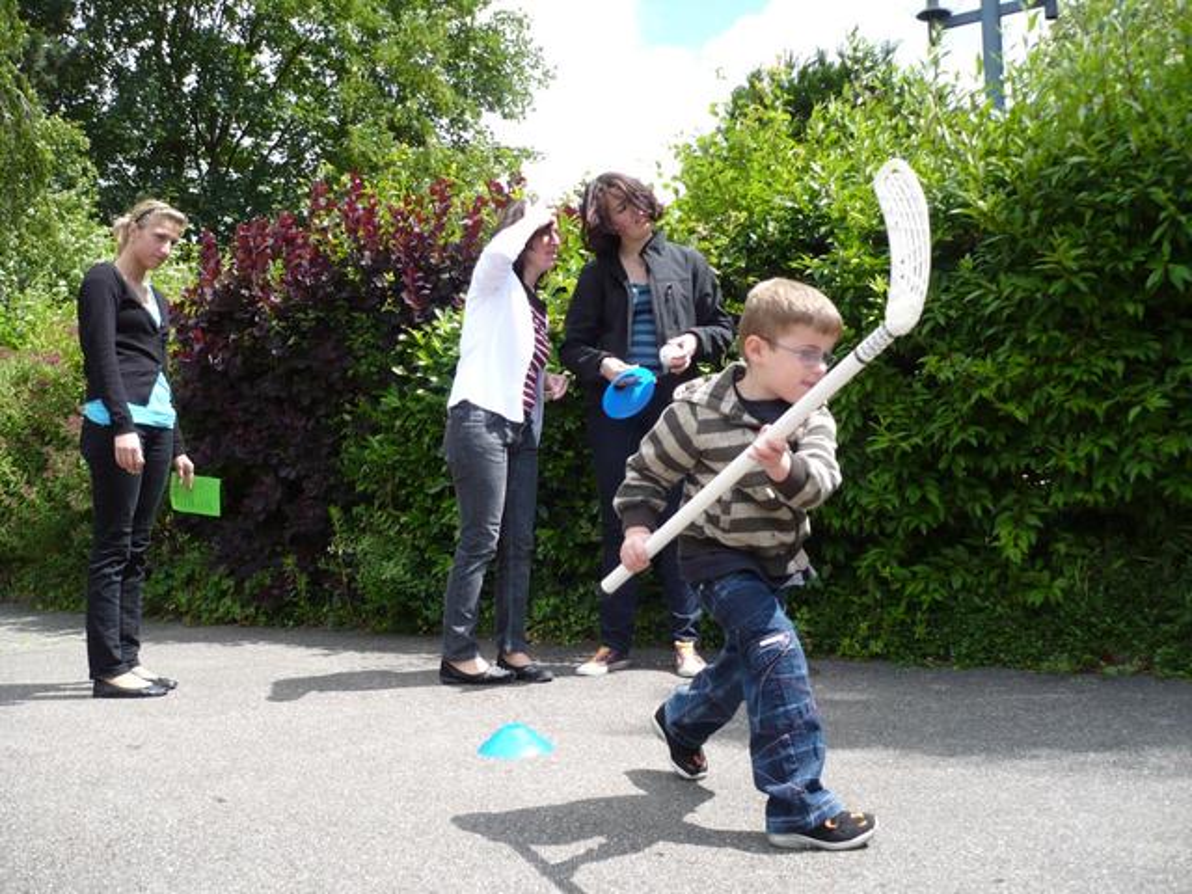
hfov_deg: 52.6
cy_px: 447
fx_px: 1205
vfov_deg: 40.7
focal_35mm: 35
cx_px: 596
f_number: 2.8
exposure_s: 1/640
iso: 100
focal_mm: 5.8
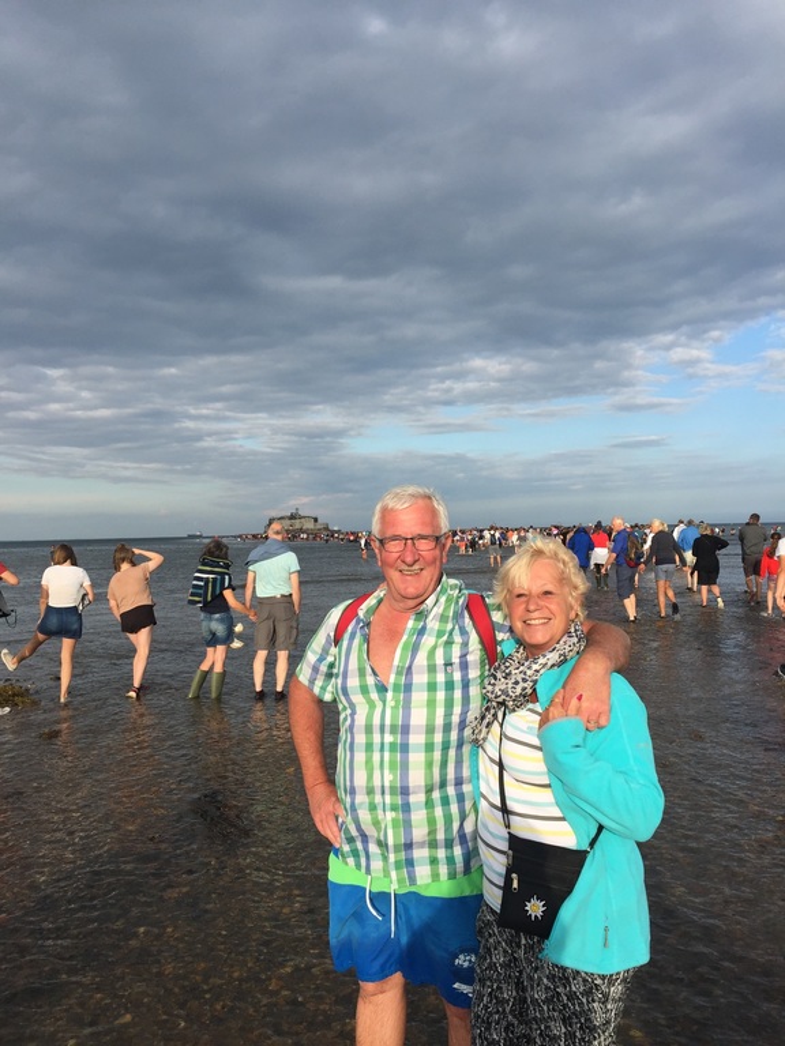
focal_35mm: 29
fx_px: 877
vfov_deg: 61.7
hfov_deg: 48.2
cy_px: 523
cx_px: 392
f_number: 2.2
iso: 32
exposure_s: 1/1364
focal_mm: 4.15
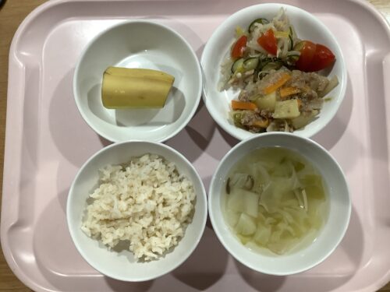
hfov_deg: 58.4
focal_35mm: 31
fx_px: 349
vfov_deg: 45.4
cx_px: 195
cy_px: 146
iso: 125
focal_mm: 3.3
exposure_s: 1/60
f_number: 2.4
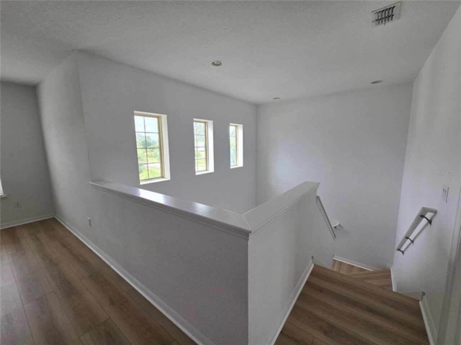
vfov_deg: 89.9
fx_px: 173
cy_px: 172
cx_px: 230
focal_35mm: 13
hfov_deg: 106.2
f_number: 2.2
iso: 64
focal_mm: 2.2
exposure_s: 1/120
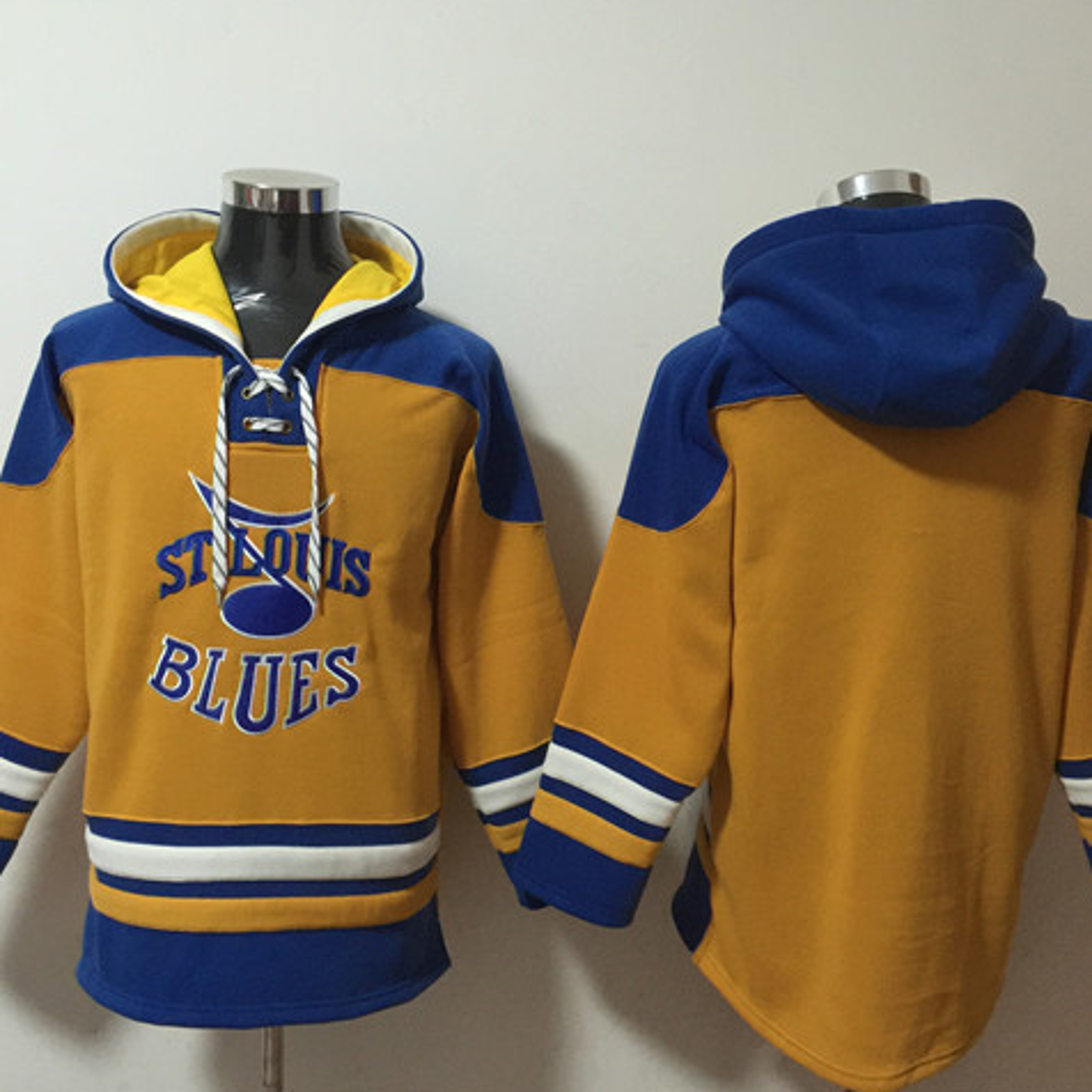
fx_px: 1249
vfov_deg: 47.2
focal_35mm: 35
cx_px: 562
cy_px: 543
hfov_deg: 47.2
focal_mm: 4.15
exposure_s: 1/8
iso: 160
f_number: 2.2
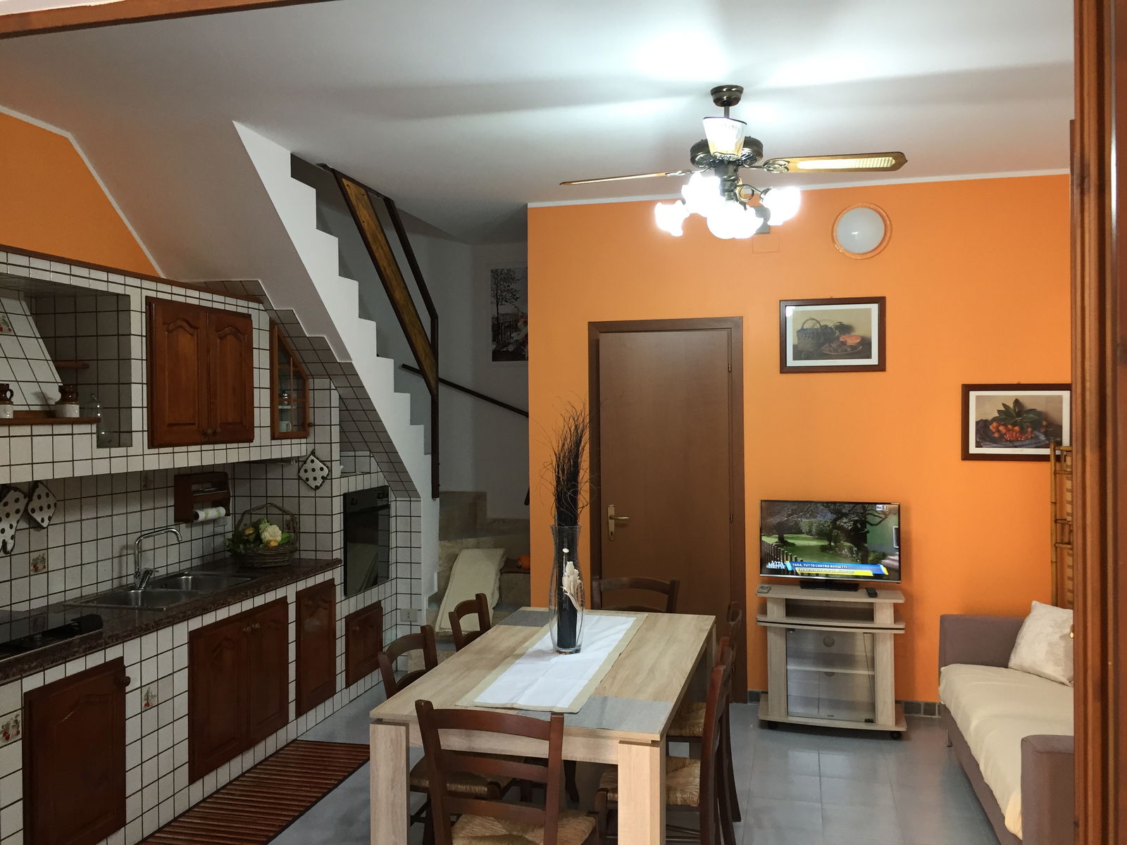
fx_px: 944
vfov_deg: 48.2
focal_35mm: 29
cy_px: 422
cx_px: 564
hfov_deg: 61.7
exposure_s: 1/33
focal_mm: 4.15
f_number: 2.2
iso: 64
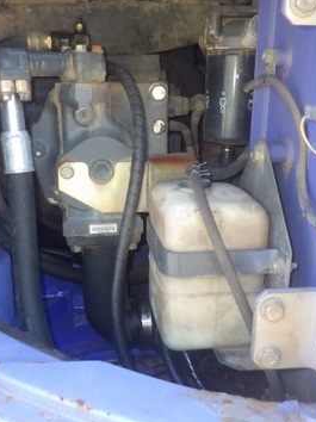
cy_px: 212
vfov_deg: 49.0
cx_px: 140
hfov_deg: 37.6
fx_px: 463
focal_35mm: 38
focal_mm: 5
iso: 125
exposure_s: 1/60
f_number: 3.5
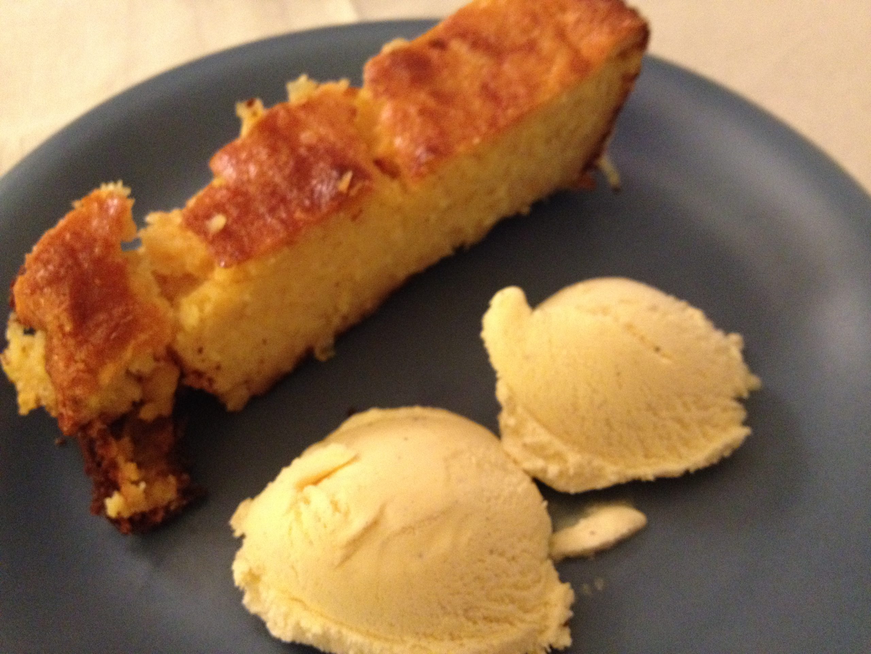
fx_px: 881
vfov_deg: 40.7
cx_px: 436
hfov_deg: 52.6
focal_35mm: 35
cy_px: 327
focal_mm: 4.28
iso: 500
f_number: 2.4
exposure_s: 1/15
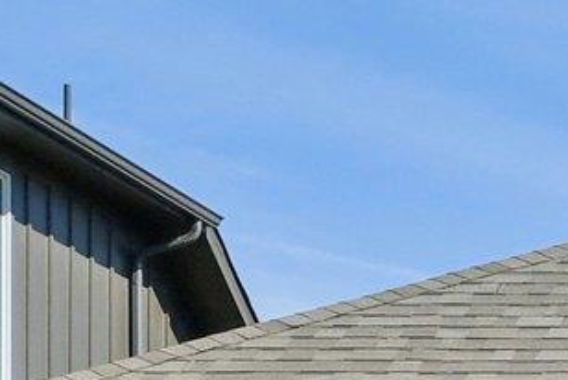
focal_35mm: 239
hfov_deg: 7.8
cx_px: 1521
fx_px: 3774
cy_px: 713
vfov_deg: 5.7
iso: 400
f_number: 8
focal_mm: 24
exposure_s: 1/2500
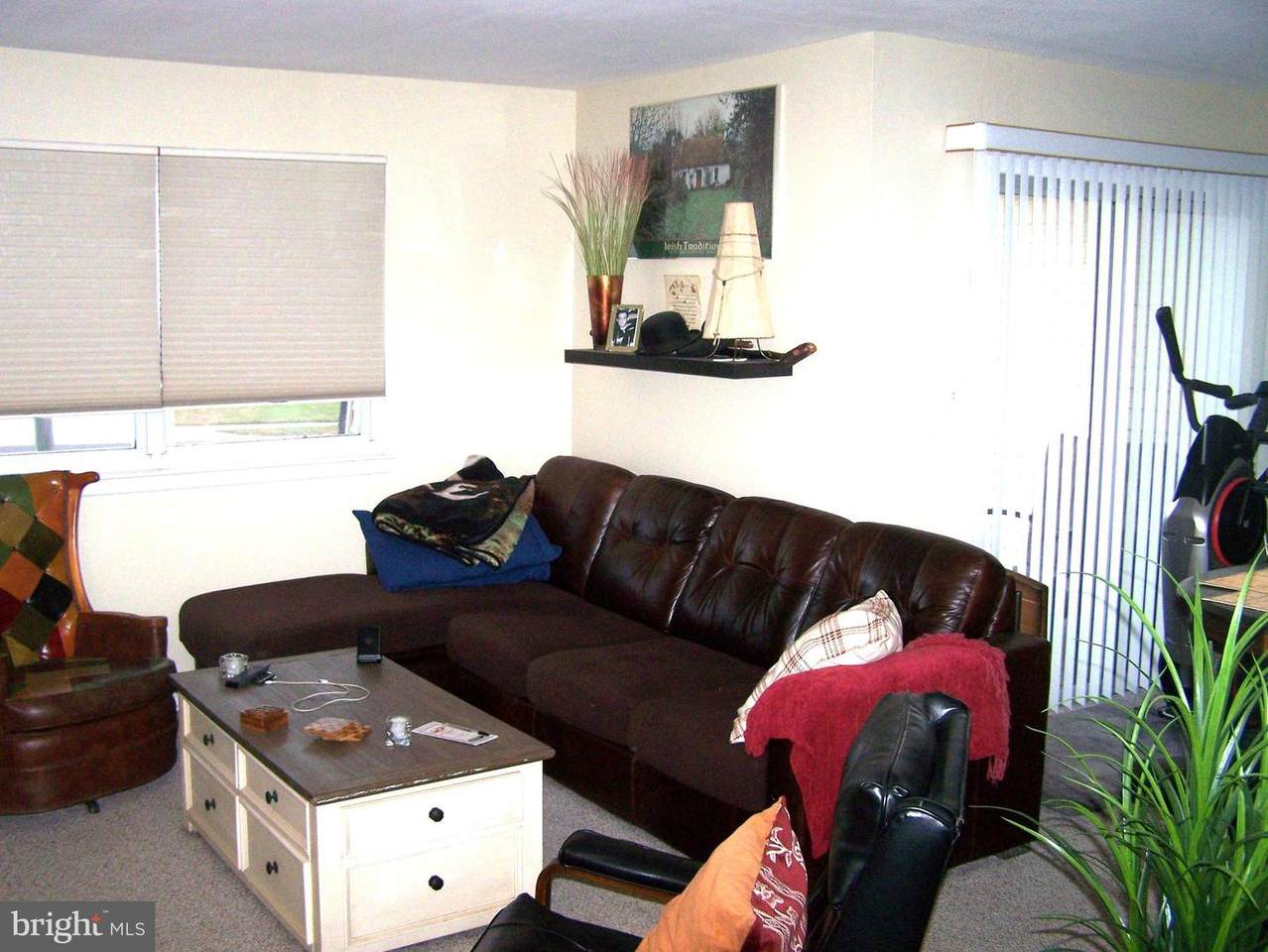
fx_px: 1393
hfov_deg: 49.0
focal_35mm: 38
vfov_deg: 37.8
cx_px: 634
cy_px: 476
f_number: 2.8
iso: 160
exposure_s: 1/60
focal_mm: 6.3
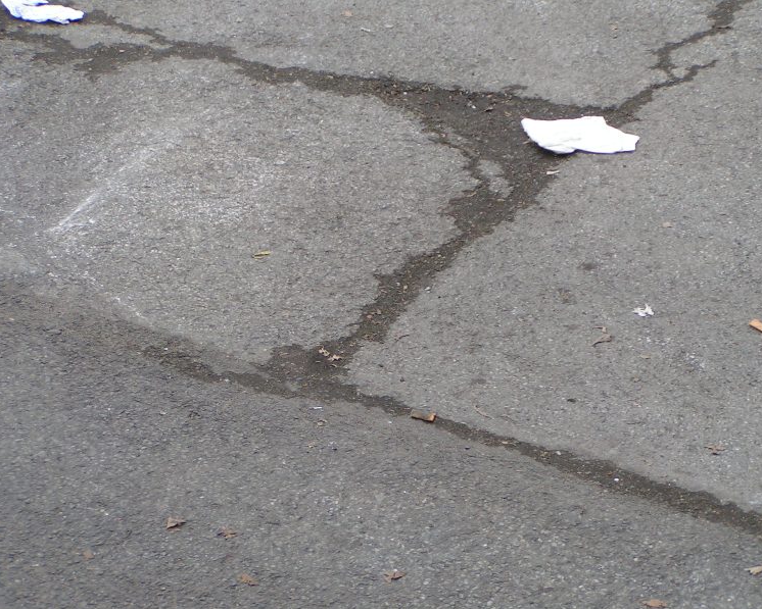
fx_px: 2549
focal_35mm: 113
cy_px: 305
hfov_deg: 17.0
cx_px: 389
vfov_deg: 13.6
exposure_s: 1/100
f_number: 3.5
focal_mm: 16.6
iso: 50
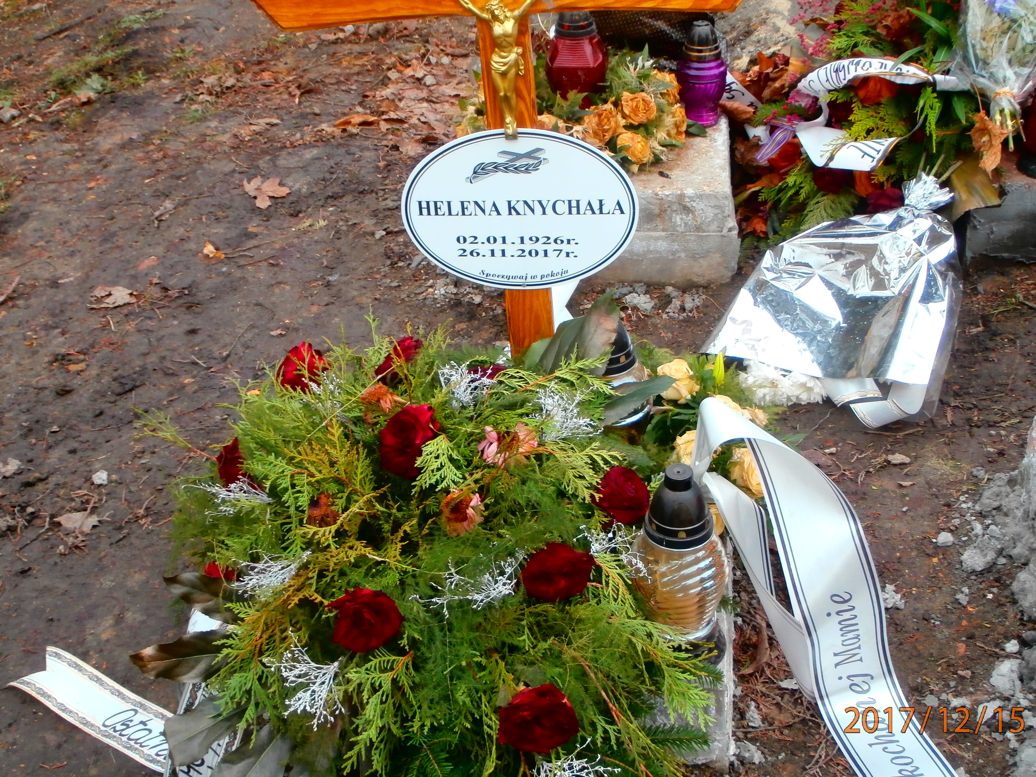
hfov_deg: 36.2
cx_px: 508
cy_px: 374
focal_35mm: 53
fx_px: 1586
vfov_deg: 27.5
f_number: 4.2
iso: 160
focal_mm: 8.29
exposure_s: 1/80
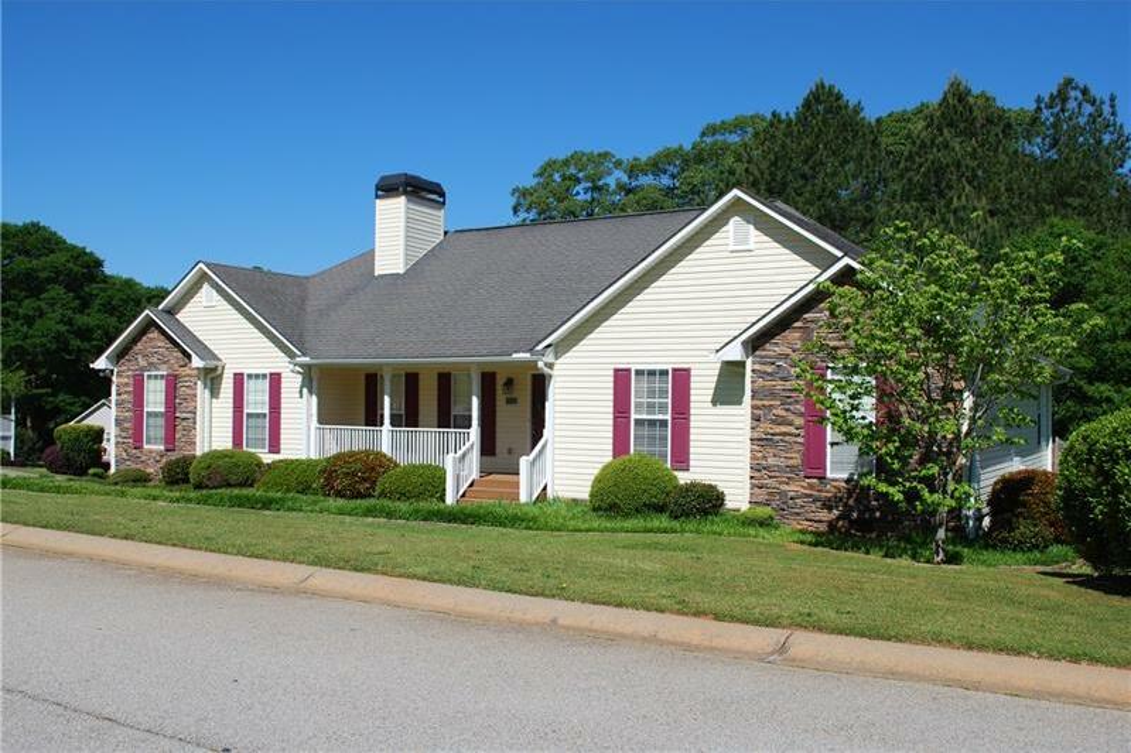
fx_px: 1036
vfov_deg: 40.0
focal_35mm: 33
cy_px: 376
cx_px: 566
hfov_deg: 57.2
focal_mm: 22
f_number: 9
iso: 100
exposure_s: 1/320
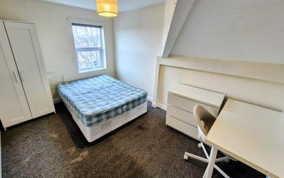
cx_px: 141
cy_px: 80
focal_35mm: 14
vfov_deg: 78.4
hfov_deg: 105.3
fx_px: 108
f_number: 2.2
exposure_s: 1/50
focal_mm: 2.2
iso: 125
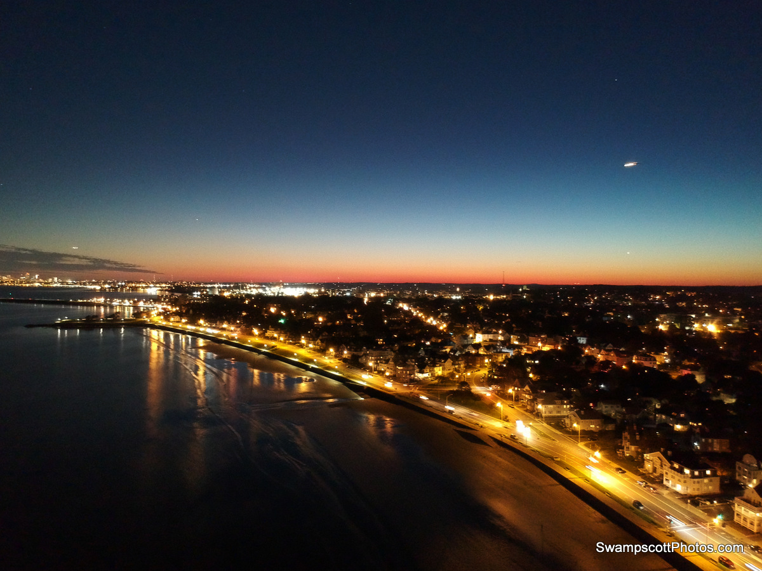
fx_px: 550
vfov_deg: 54.9
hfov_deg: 69.4
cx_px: 381
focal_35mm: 25
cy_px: 286
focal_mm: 4.49
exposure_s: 1/2
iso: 1599
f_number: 2.6
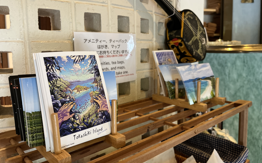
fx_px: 200
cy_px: 70
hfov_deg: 66.5
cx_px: 132
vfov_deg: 44.4
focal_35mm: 28
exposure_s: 1/60
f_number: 1.6
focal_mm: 5.1
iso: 250
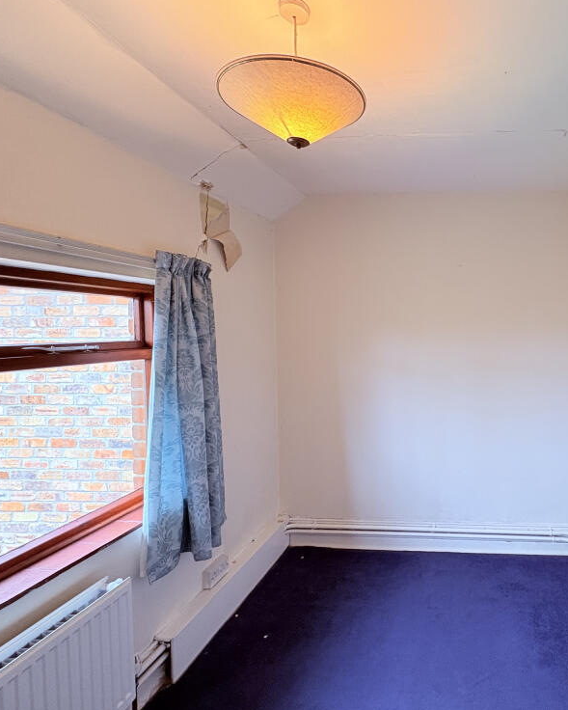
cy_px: 344
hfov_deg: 64.9
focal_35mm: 19
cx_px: 450
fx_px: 399
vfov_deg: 83.3
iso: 200
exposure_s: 1/100
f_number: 2.2
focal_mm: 2.22
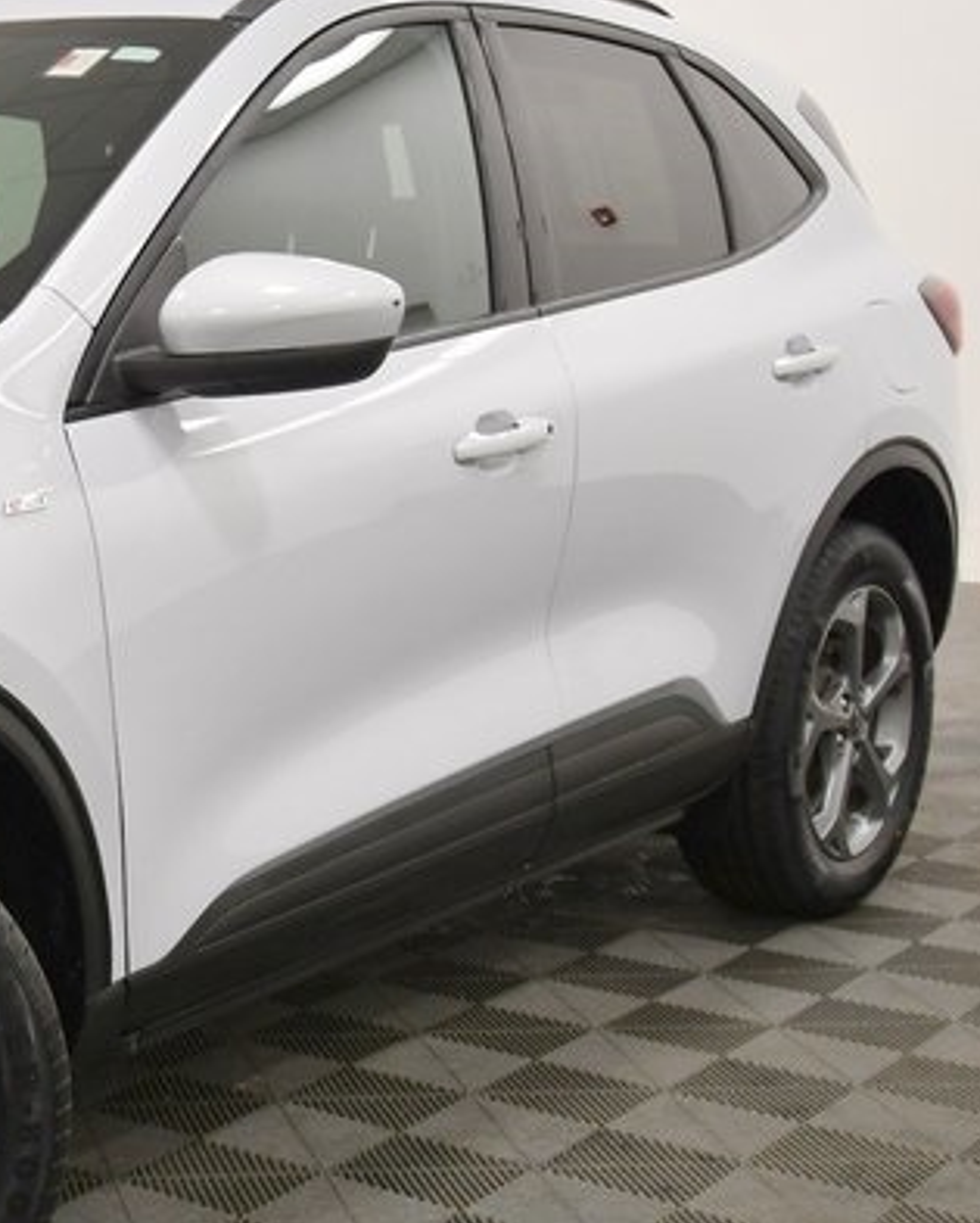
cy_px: 699
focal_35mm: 66
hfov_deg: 21.3
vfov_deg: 28.7
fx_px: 2390
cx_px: -243
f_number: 5.6
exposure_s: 1/125
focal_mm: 18
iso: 800
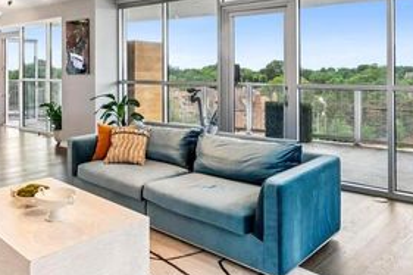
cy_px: 65
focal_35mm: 32
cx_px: 170
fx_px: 367
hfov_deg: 58.4
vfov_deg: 39.8
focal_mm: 18
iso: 2000
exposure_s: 1/160
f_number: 8
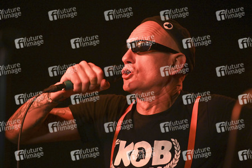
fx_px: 979
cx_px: 126
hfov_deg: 14.7
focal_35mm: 140
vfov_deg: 9.8
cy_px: 84
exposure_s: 1/320
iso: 6400
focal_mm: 140
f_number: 2.8
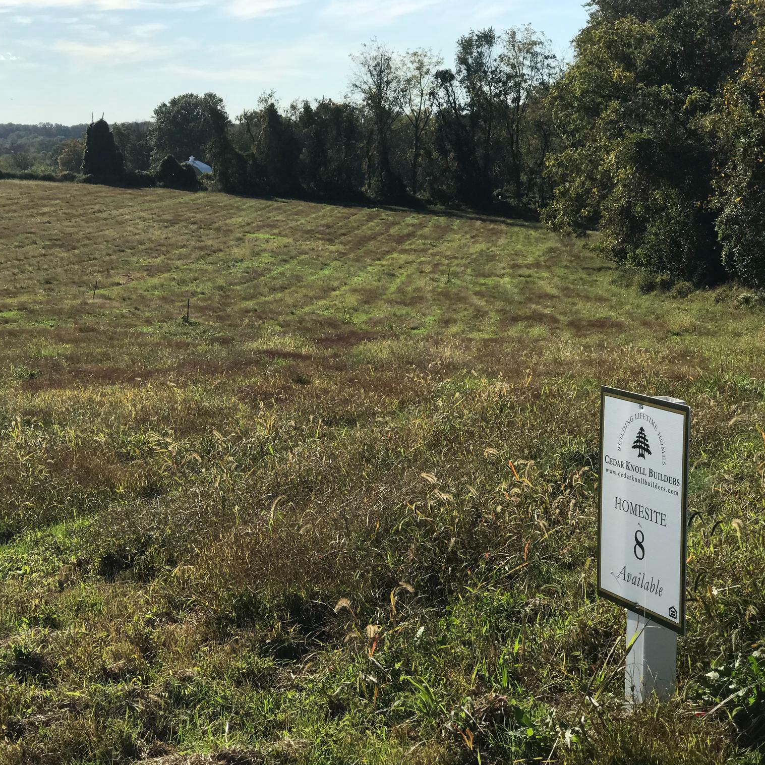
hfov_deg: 25.3
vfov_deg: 25.4
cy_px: 379
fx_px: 1700
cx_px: 270
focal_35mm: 68
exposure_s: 1/1168
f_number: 2.8
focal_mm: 6.6
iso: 20
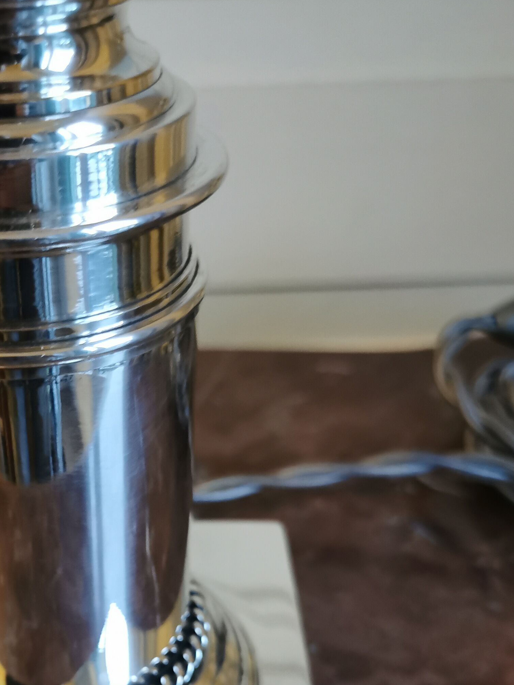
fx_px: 970
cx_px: 93
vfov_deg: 37.7
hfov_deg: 28.9
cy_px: 536
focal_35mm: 49
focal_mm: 5.58
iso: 500
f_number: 1.8
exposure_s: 1/33.3
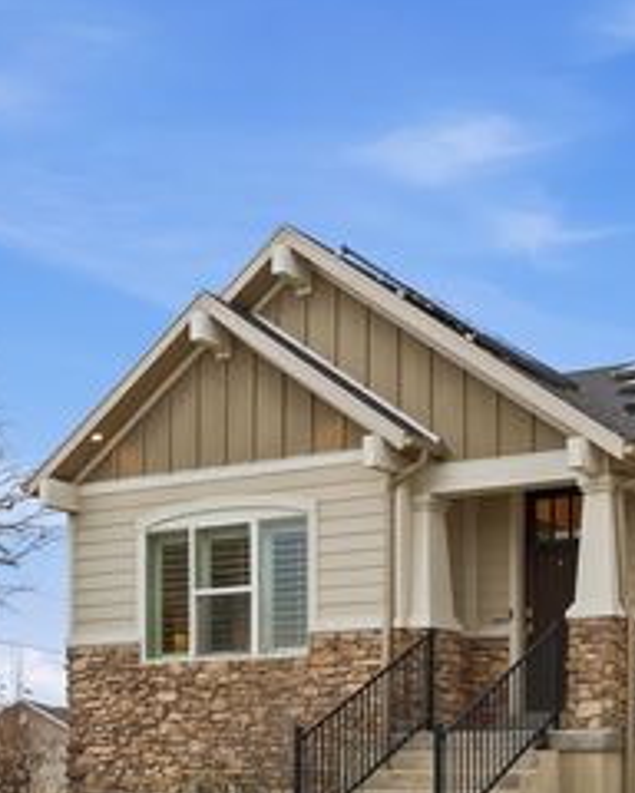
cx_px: 754
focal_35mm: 47
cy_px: 534
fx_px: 1104
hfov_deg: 28.2
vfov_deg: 39.0
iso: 100
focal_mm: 24
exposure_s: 1/1600
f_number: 8
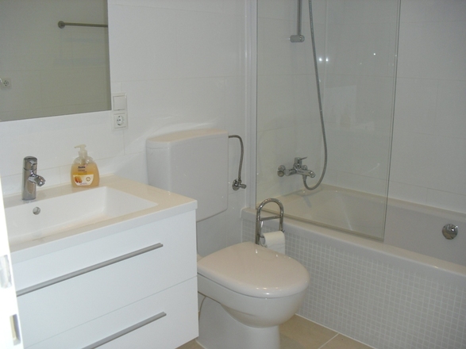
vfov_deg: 39.6
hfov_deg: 51.4
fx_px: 485
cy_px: 174
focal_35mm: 36
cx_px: 233
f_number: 3.1
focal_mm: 6.3
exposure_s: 1/125
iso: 100
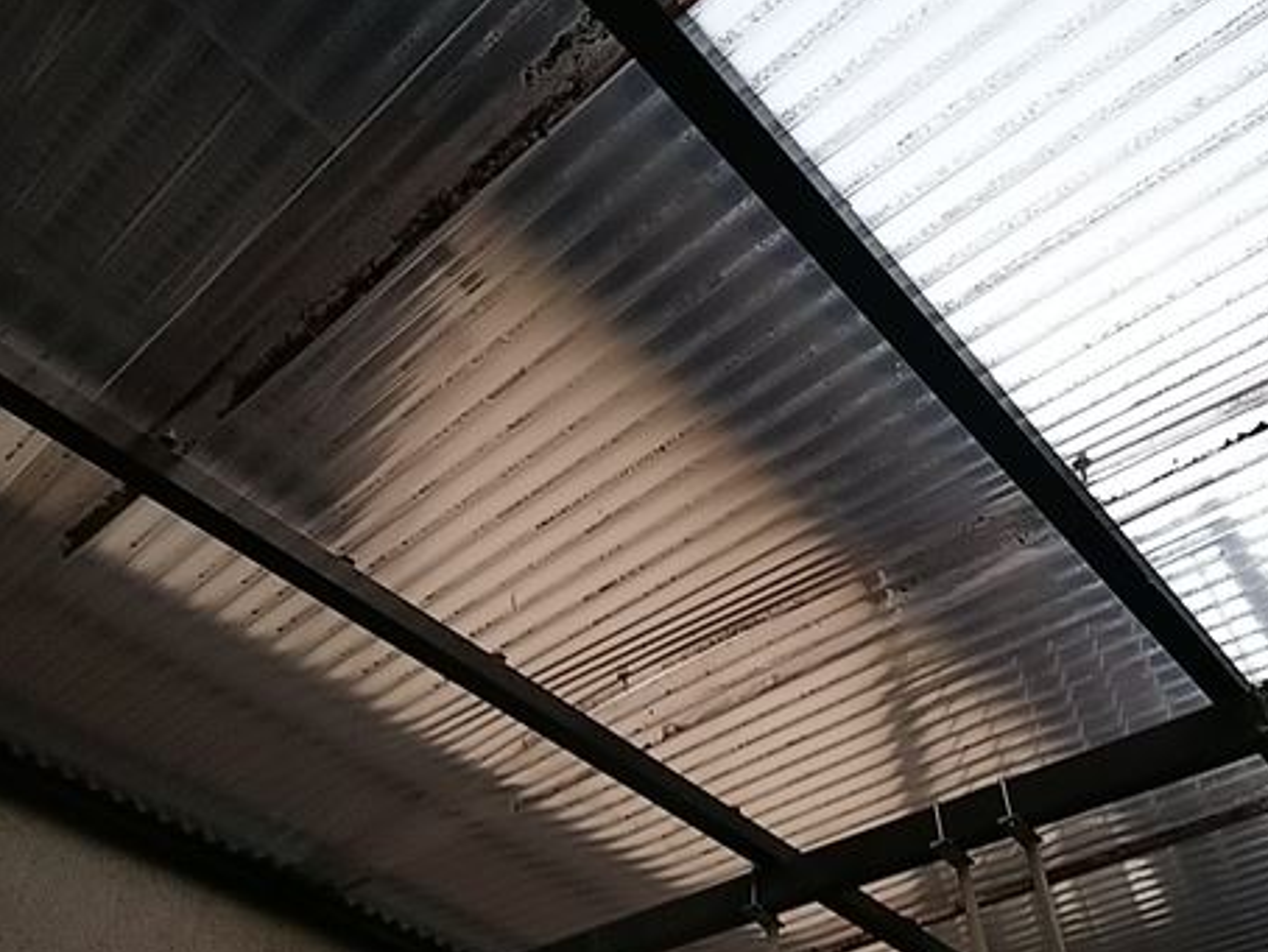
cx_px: 796
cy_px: 522
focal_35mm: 31
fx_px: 1136
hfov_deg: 57.6
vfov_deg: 45.4
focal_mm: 3.4
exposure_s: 1/30
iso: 200
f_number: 1.94
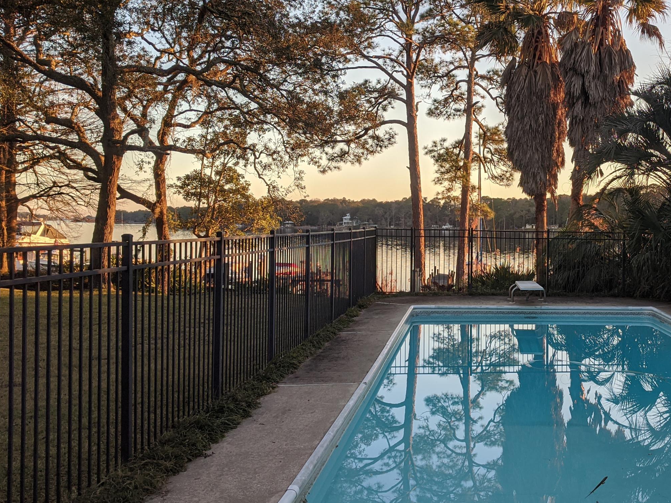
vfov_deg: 36.8
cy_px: 234
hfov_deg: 46.3
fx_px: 756
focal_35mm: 39
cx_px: 496
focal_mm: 4.67
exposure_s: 1/372
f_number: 2
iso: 49
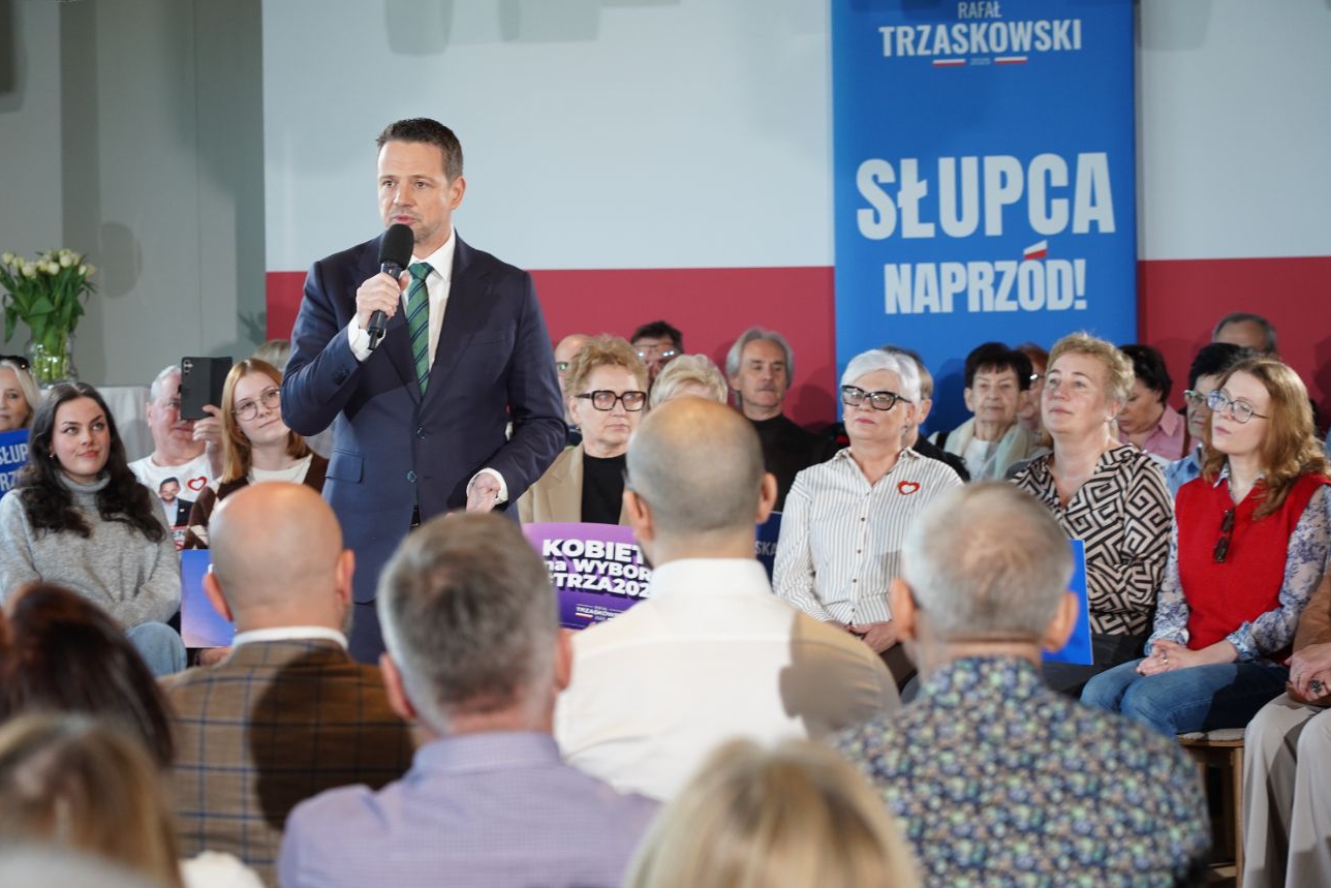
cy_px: 447
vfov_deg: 12.9
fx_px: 3919
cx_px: 668
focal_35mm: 106
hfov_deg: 19.3
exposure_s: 1/100
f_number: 5.6
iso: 1000
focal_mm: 105
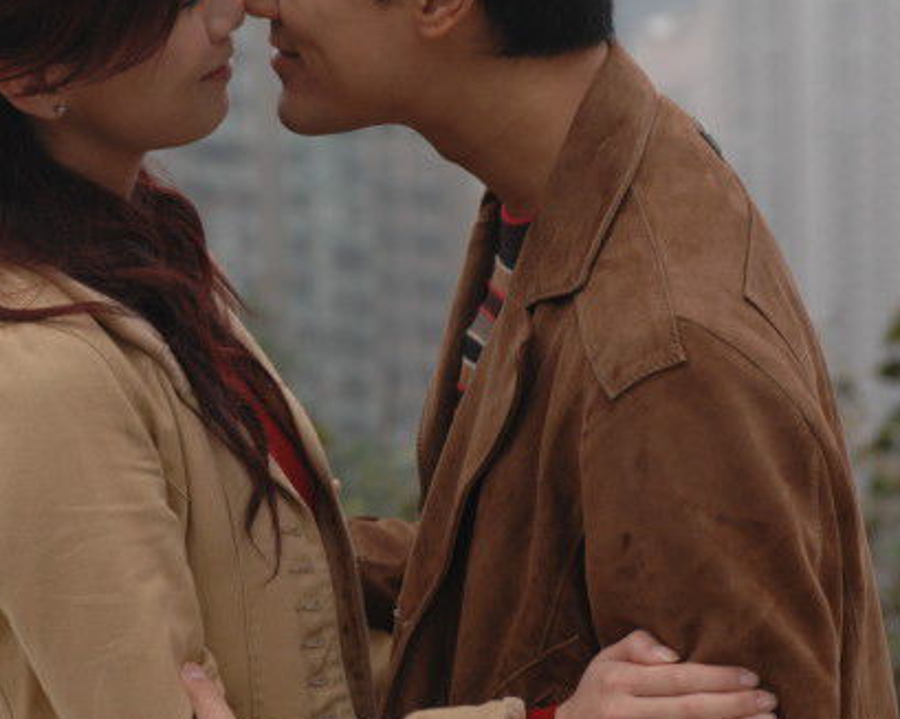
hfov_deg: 10.7
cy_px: 190
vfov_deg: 8.5
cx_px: 299
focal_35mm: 181
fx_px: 4820
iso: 200
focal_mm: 70
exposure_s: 1/250
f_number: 4
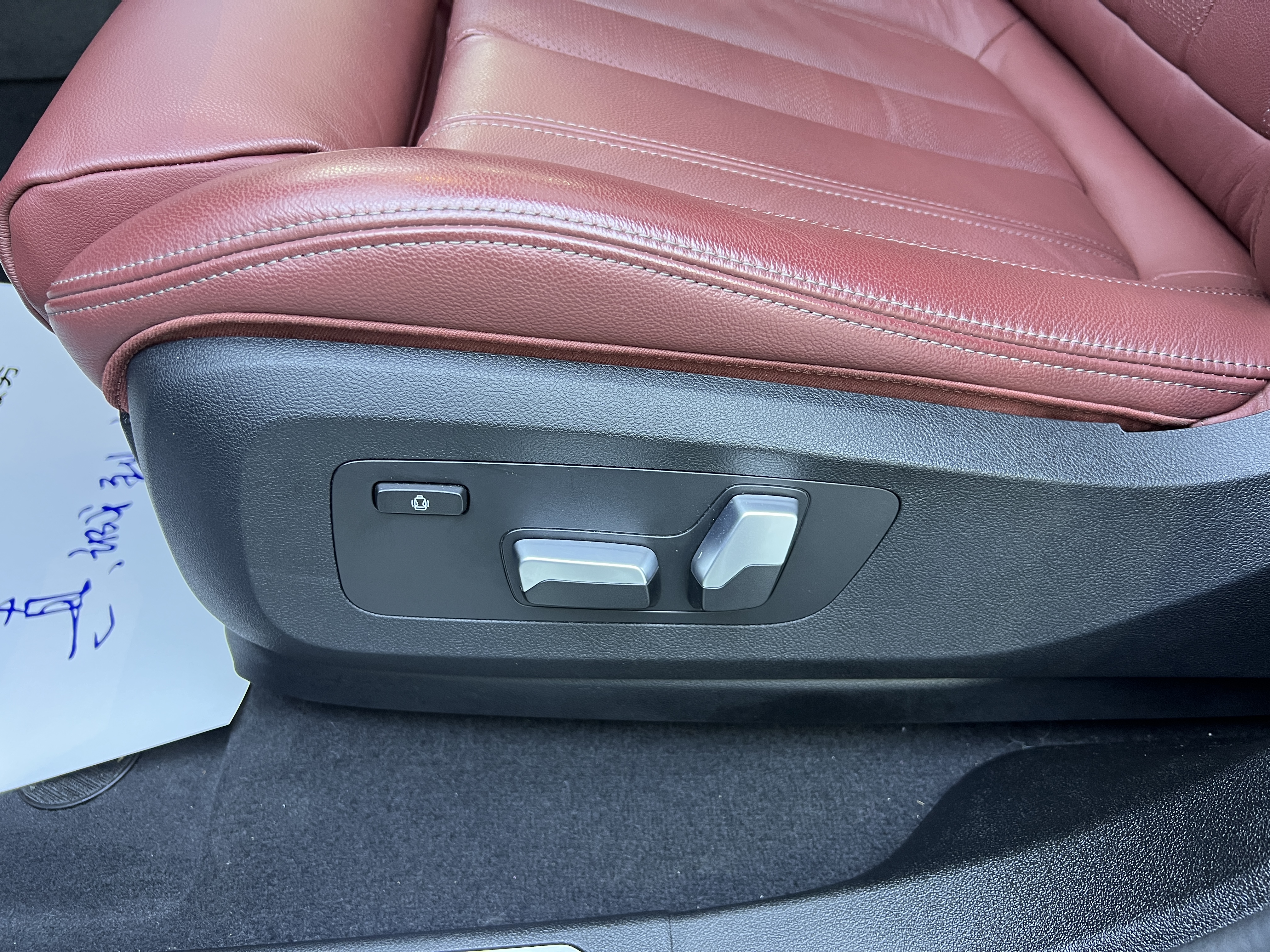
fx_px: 954
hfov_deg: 67.3
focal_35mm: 26
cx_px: 635
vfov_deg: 53.1
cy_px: 476
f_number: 1.5
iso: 125
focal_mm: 5.7
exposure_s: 1/50
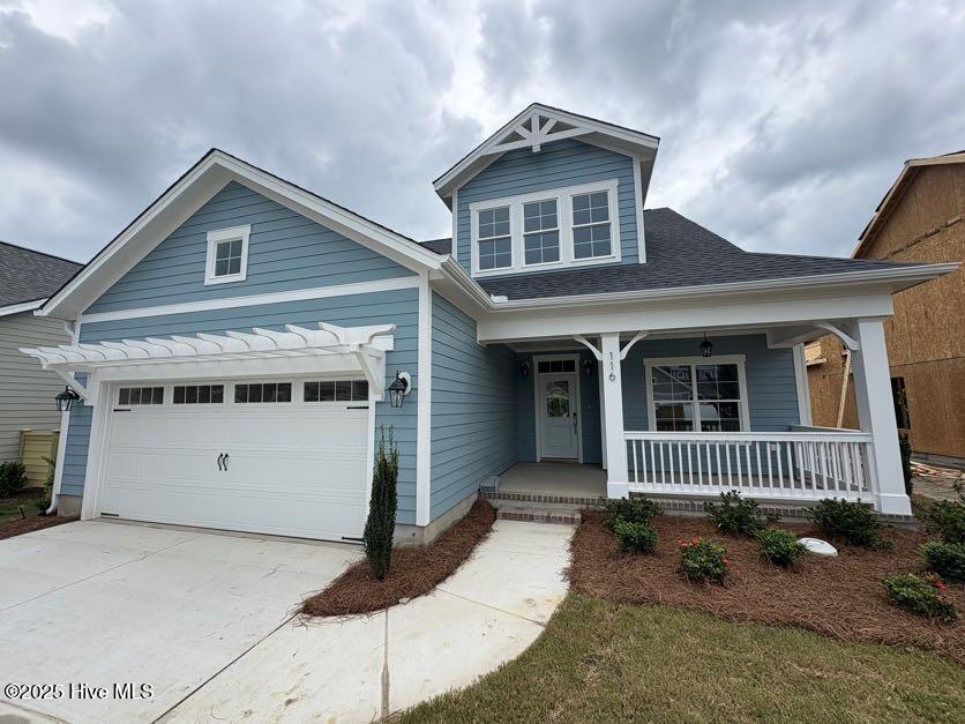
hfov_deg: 102.1
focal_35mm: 14
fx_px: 390
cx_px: 482
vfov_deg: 85.7
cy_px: 362
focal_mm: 2.22
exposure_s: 1/476
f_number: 2.2
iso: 40
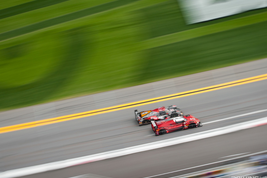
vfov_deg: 16.5
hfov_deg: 24.5
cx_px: 136
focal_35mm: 83
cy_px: 91
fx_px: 616
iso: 400
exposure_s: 1/40
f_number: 14
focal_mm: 80
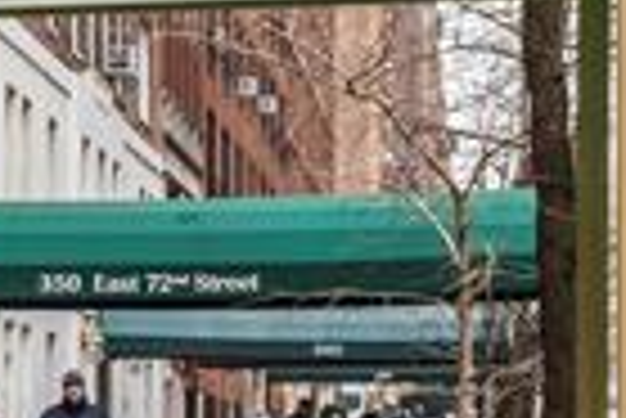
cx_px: -995
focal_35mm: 207
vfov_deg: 6.6
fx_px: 3603
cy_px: -81
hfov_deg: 8.8
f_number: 8
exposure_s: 1/40
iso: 100
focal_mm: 32
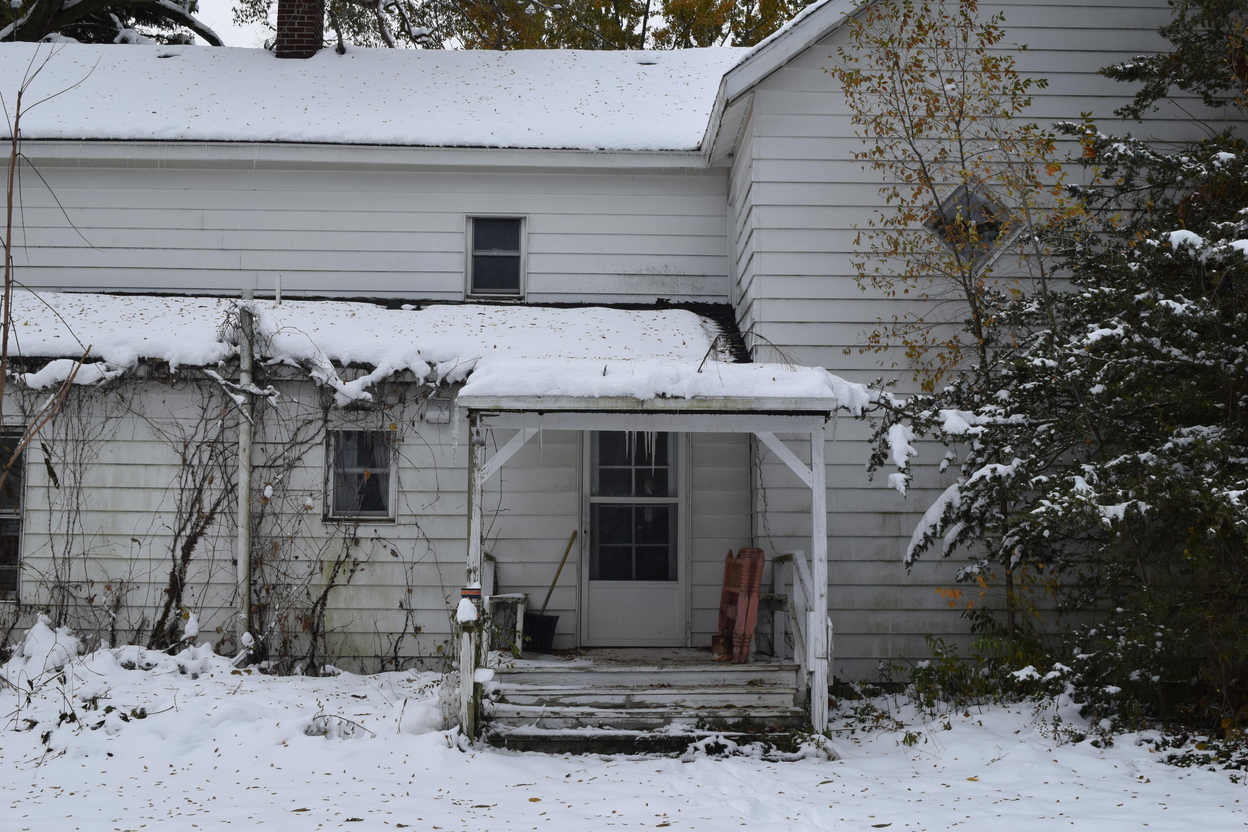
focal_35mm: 45
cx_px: 624
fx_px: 1560
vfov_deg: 29.9
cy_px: 416
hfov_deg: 43.6
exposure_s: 1/400
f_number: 10
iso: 200
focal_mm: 30
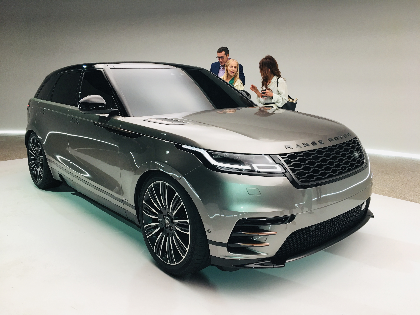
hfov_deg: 61.7
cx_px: 210
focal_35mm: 29
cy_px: 158
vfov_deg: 48.2
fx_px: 352
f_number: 2.2
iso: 40
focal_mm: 4.15
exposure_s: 1/33
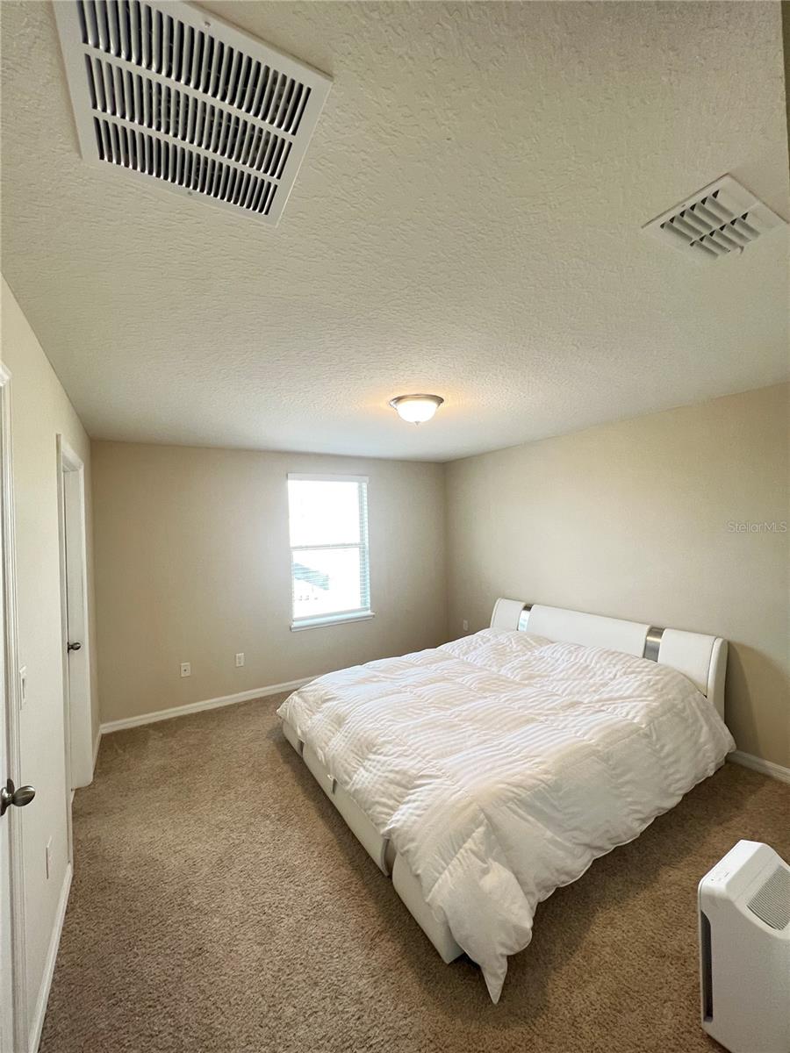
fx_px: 396
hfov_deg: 89.9
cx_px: 395
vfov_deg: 106.2
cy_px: 526
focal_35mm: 13
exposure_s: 1/60
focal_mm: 1.57
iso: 320
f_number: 1.8
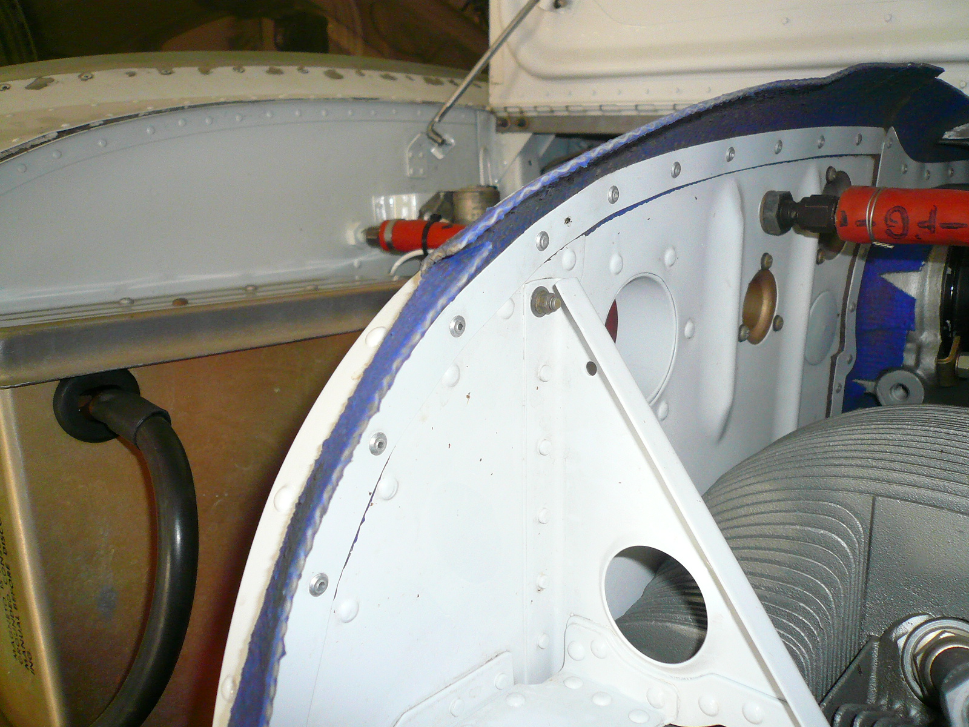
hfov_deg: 63.4
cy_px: 364
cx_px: 484
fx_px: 784
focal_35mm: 28
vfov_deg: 49.7
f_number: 2.8
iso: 200
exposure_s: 1/30
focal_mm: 4.6
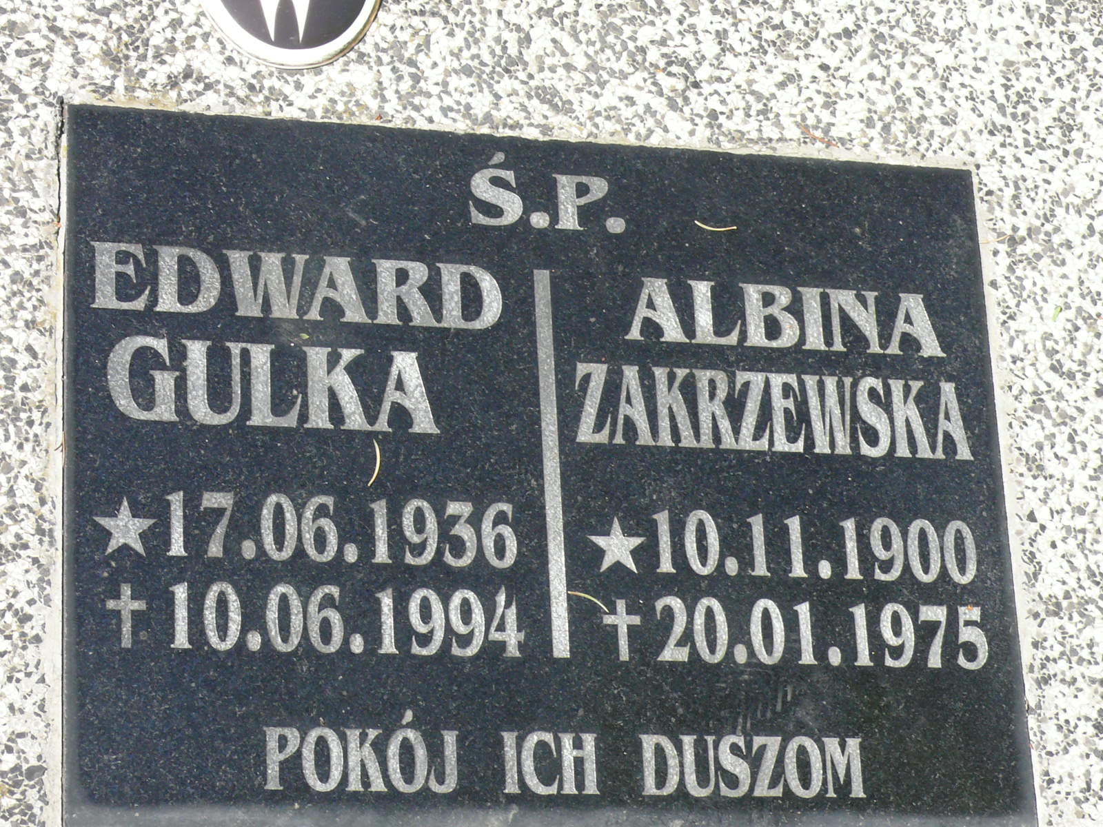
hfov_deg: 20.2
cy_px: 414
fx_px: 3091
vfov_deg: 15.2
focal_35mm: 97
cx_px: 552
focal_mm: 13.1
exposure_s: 1/250
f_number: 5.6
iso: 100
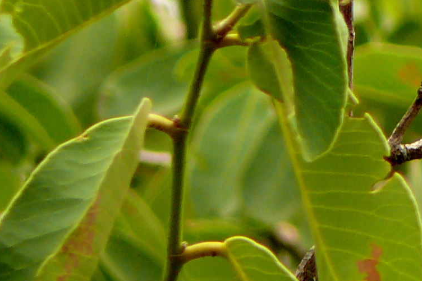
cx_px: 523
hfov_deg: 1.0
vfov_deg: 0.6
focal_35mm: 2120
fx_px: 24844
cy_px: -474
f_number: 4.5
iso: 100
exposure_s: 1/200
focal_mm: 88.8
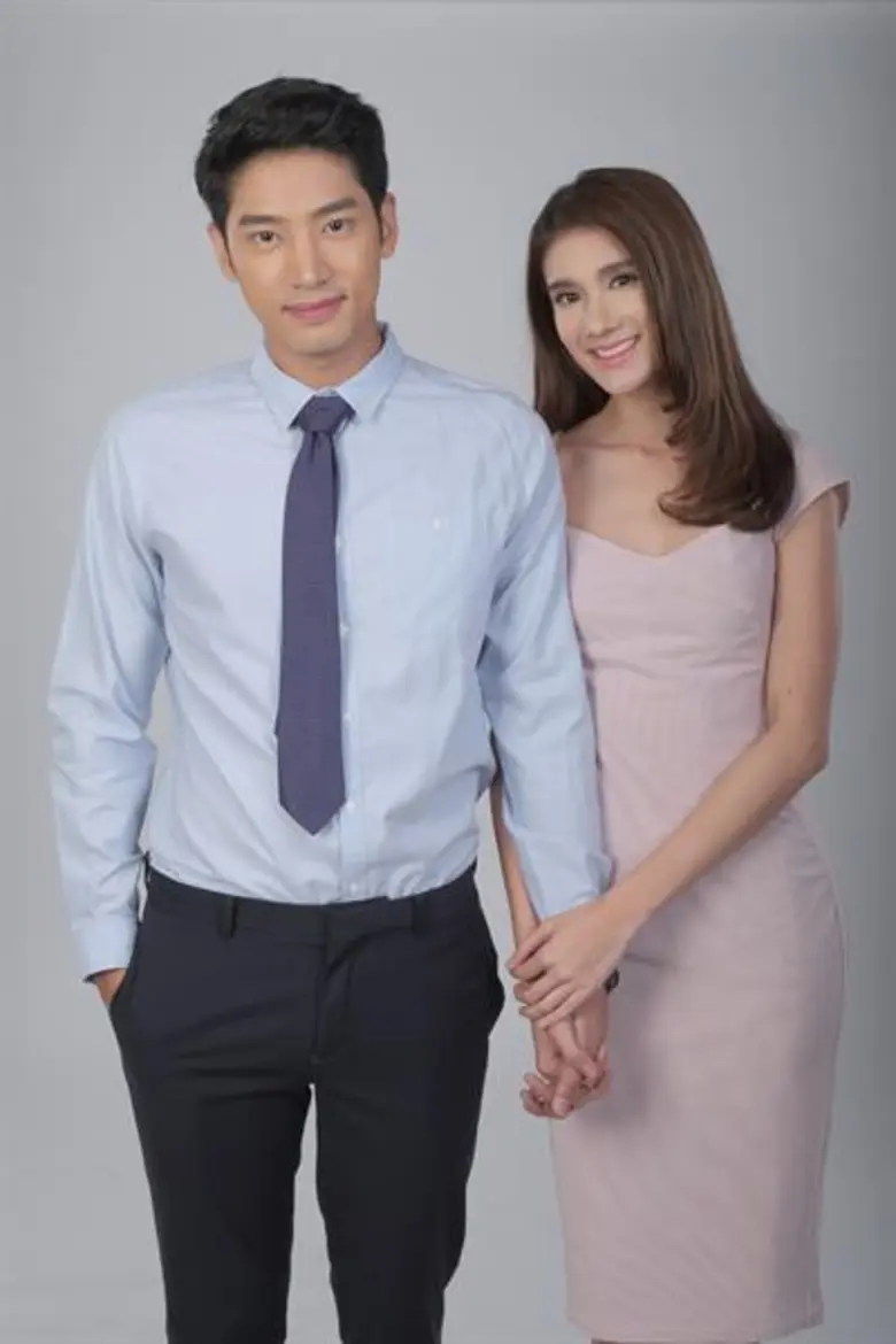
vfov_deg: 31.4
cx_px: 448
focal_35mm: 64
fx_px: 2389
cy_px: 672
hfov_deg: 21.2
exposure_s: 1/160
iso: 400
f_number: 13
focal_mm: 42.7
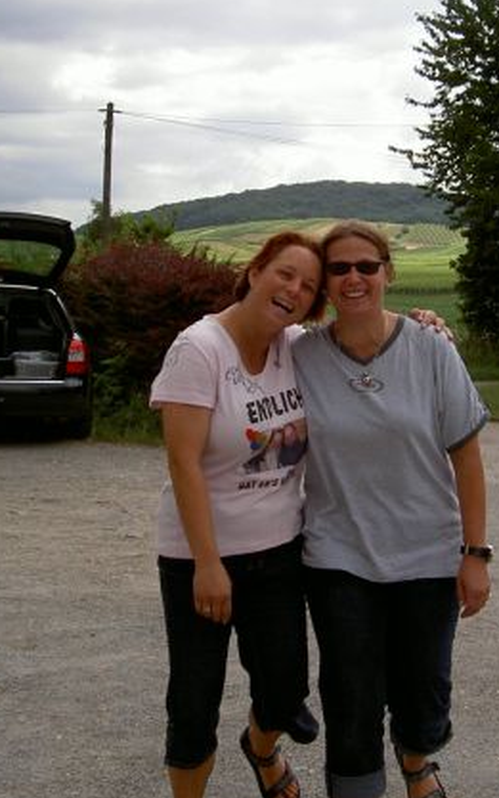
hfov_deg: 19.7
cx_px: 306
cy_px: 375
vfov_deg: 31.0
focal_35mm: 66
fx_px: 1435
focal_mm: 8
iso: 100
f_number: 4.7
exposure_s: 1/625
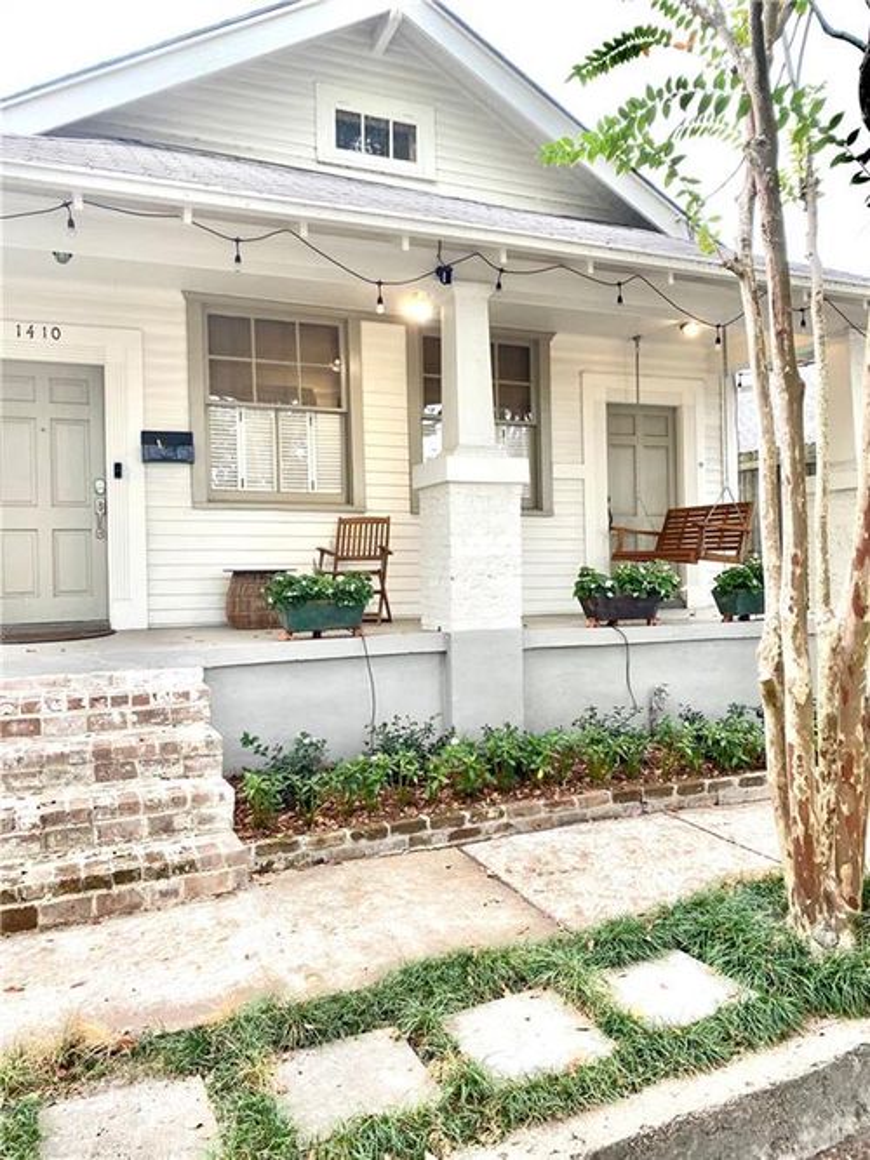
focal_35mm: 26
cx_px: 435
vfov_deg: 67.3
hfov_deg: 53.0
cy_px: 580
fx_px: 872
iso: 64
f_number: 1.8
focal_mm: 4.25
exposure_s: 1/60
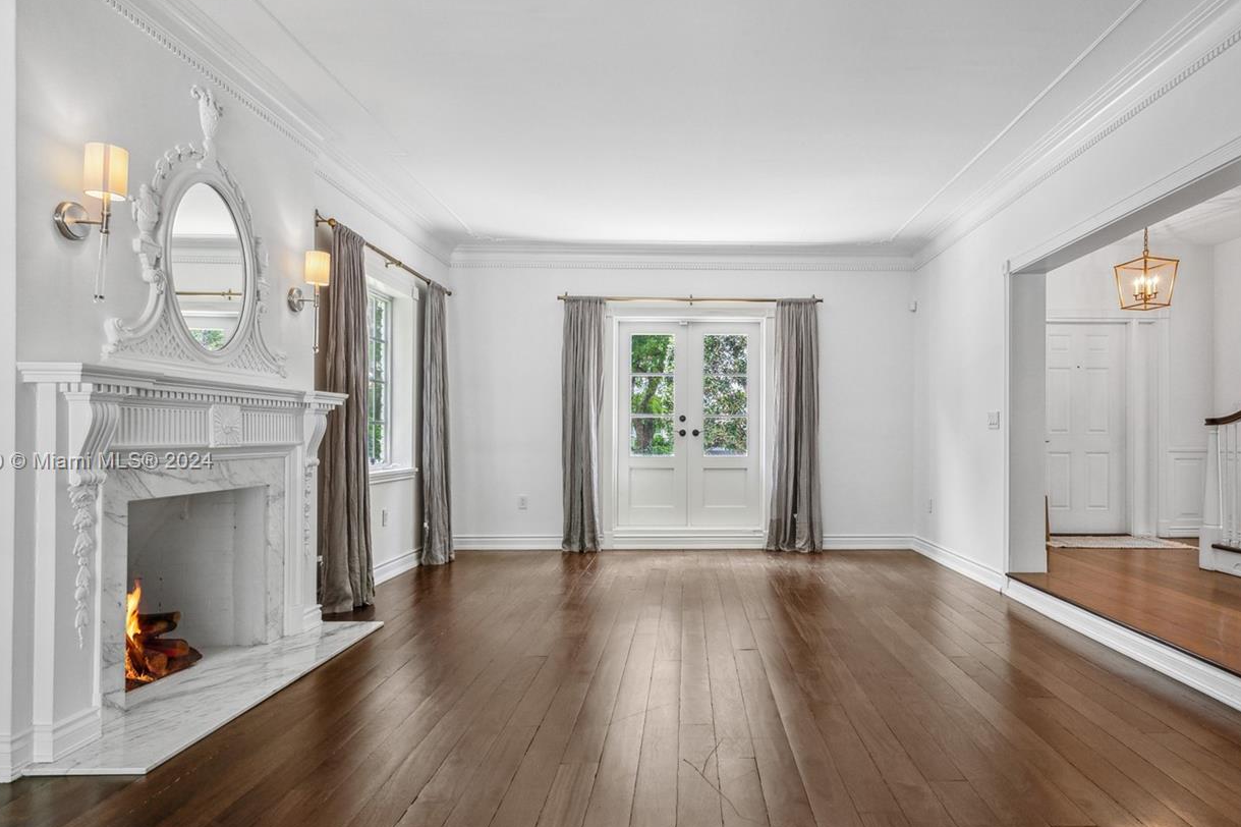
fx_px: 724
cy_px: 462
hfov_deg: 80.8
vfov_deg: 59.3
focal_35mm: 21
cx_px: 701
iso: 400
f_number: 8
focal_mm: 16
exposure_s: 1/60
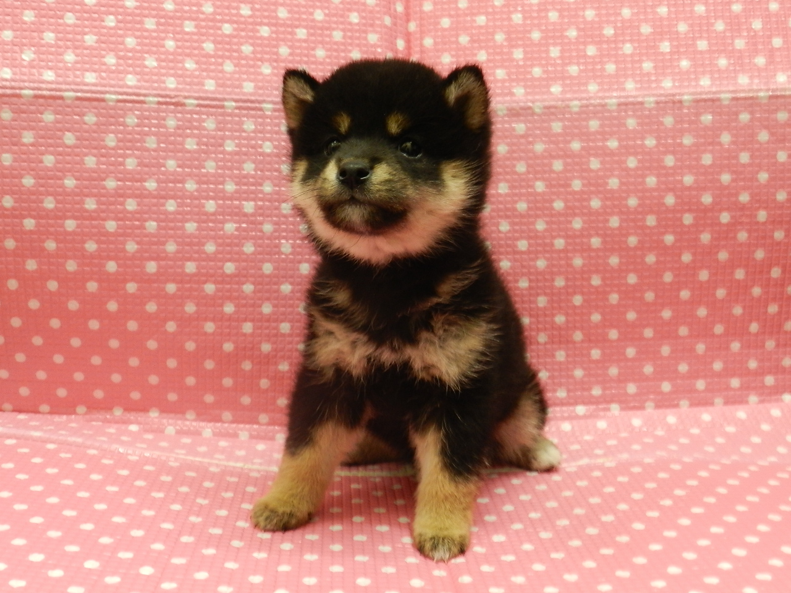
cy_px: 296
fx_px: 868
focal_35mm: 38
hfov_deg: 49.0
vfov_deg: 37.7
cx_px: 396
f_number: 4
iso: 400
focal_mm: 6.7
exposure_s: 1/20
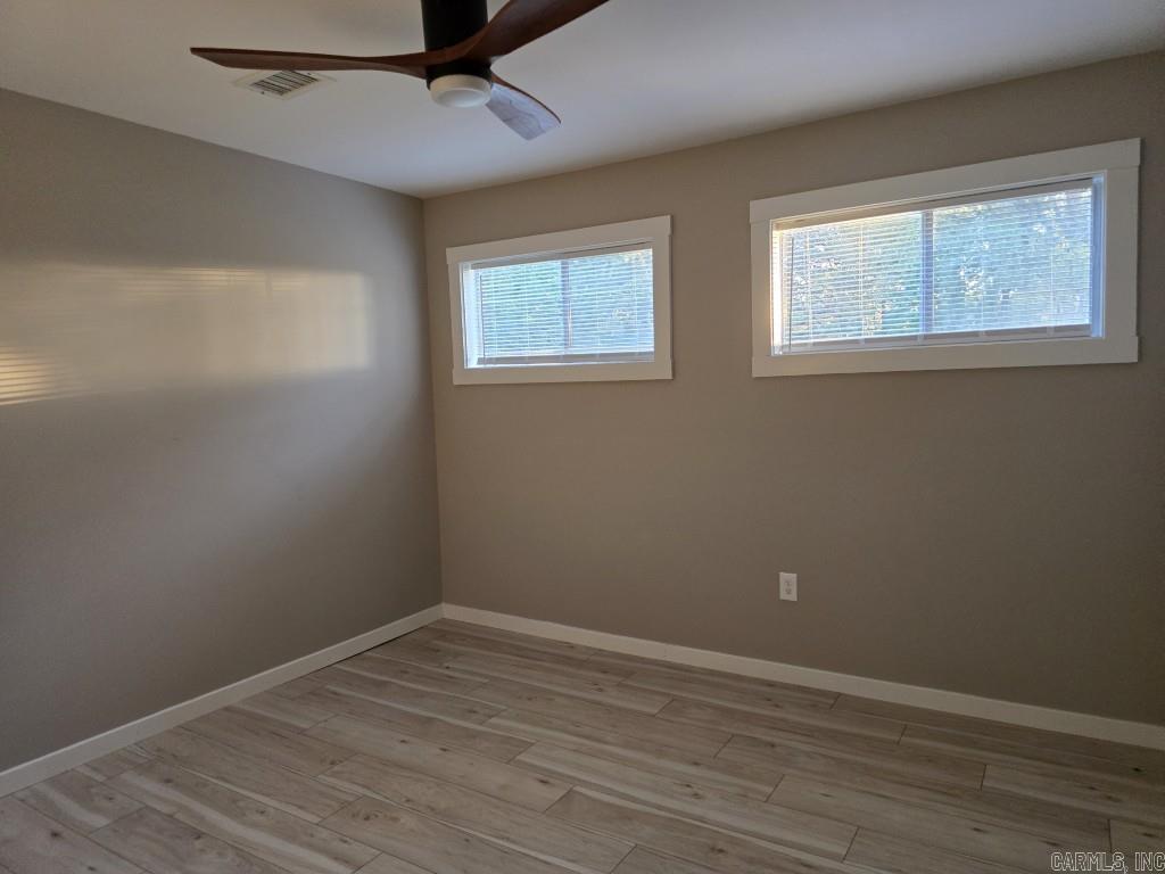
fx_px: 774
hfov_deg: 73.9
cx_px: 582
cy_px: 437
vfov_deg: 58.9
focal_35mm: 23
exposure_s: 1/120
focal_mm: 6.3
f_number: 1.7
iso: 500
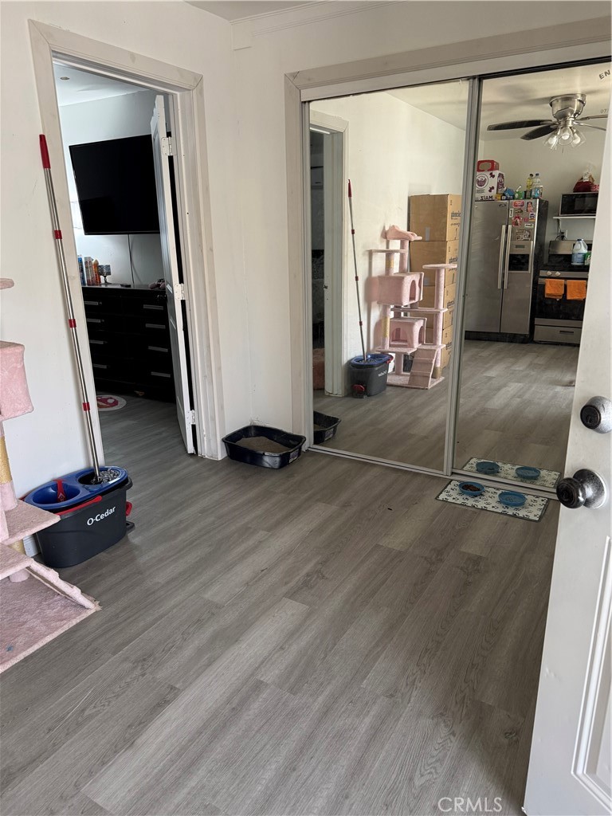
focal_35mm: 24
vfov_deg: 71.6
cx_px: 306
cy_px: 408
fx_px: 566
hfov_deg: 56.8
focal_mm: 6.76
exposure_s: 1/60
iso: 200
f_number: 1.78
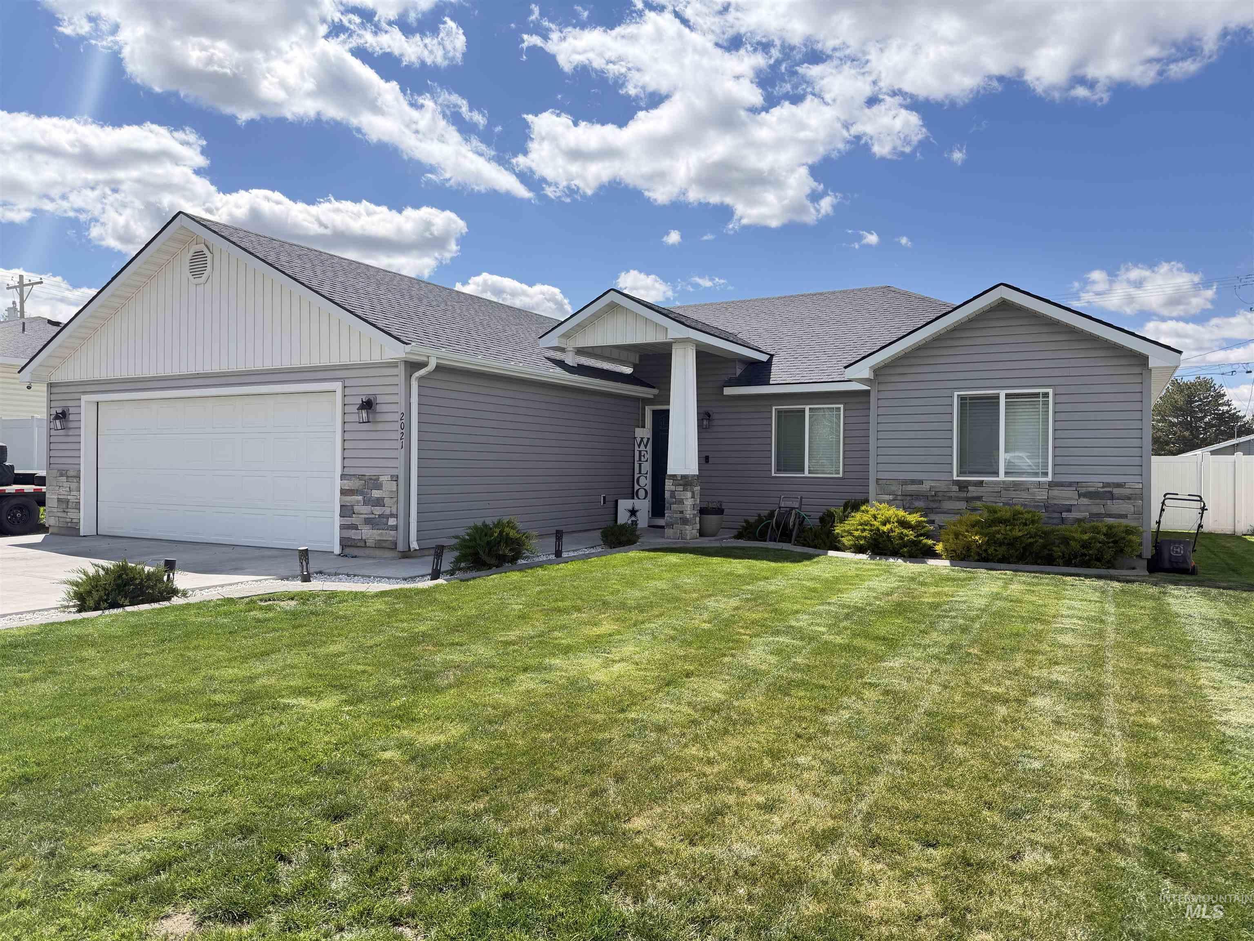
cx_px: 627
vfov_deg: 56.8
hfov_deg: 71.6
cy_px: 470
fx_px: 869
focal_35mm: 24
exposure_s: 1/3145
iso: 100
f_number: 1.78
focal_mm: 6.76
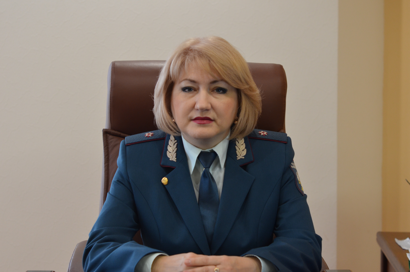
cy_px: 136
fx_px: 852
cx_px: 205
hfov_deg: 27.0
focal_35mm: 75
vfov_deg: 18.1
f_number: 3.5
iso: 800
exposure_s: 1/50
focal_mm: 50
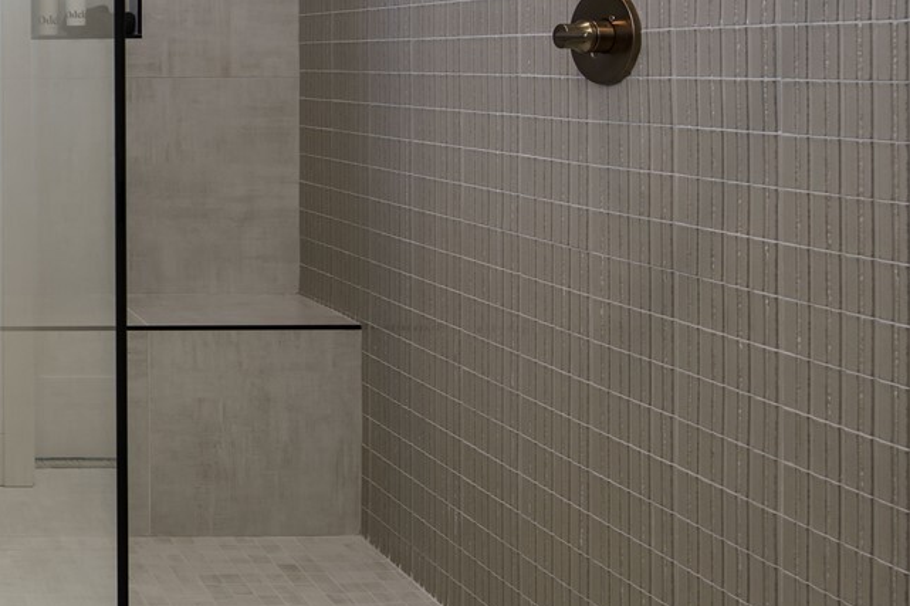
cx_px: -149
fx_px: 1137
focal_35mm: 45
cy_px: 87
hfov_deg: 35.5
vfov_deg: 28.9
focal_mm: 17
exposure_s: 1/4
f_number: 8
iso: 200
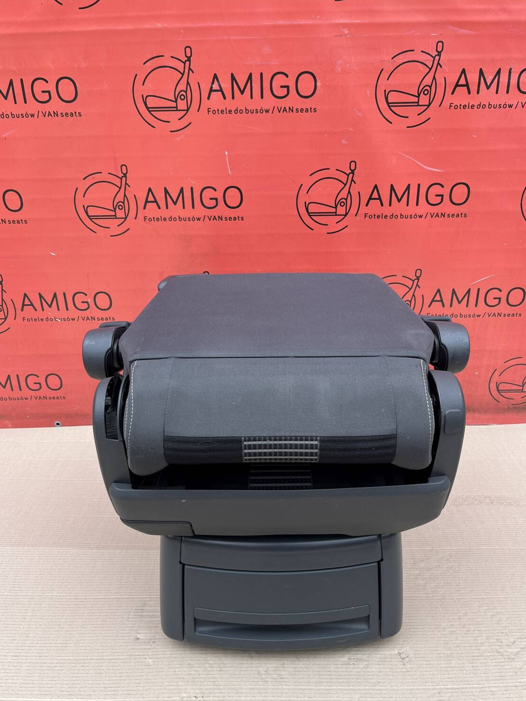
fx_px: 567
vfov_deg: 63.4
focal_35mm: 28
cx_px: 270
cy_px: 373
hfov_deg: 49.7
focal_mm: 5.1
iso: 50
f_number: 1.6
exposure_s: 1/432
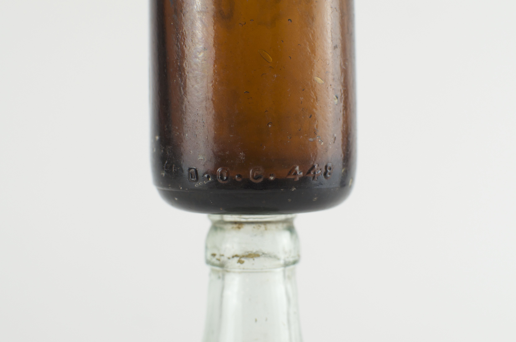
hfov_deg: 37.9
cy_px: 171
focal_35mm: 52
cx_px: 258
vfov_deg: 25.6
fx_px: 751
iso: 640
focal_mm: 35
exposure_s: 1/125
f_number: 4.5
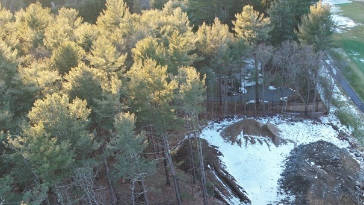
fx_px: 376
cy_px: 188
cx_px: 252
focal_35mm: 39
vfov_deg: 29.1
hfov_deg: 50.4
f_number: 2.8
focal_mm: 8.38
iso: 130
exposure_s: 1/50
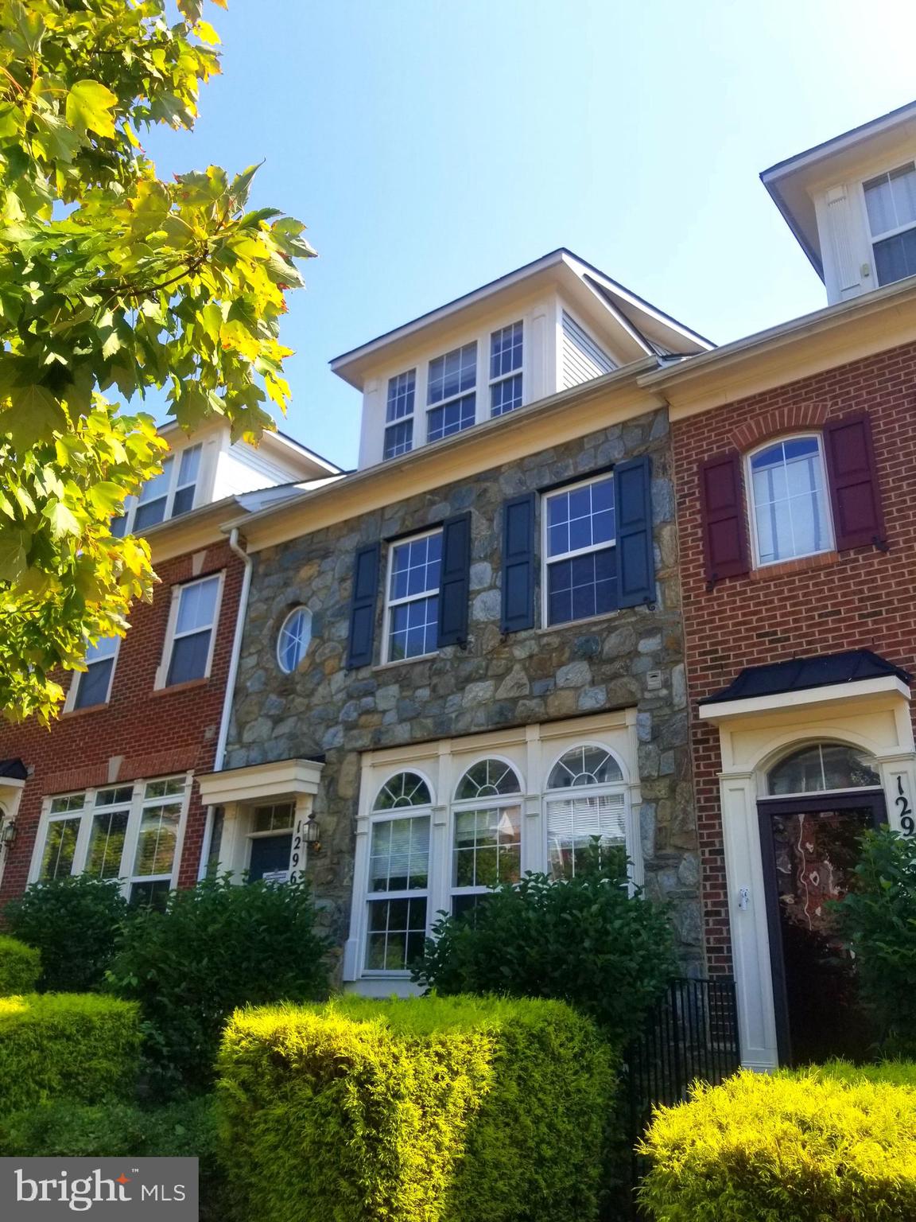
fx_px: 917
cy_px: 611
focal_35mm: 26
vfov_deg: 67.3
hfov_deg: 53.1
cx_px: 458
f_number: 1.7
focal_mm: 4.25
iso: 50
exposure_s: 1/2056
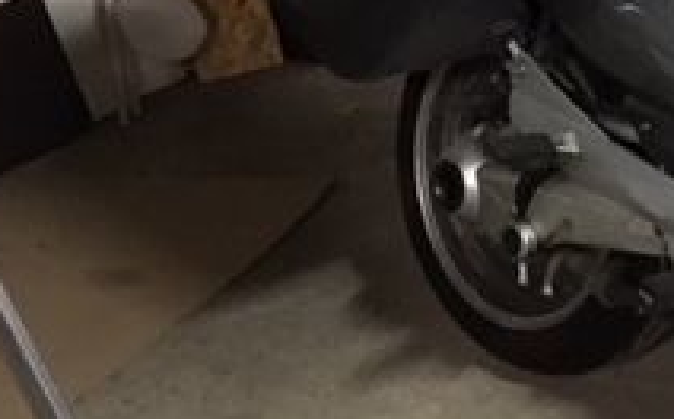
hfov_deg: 19.8
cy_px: 19
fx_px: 1706
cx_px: 970
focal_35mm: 93
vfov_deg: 13.9
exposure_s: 1/17
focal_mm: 4.15
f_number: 2.2
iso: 640
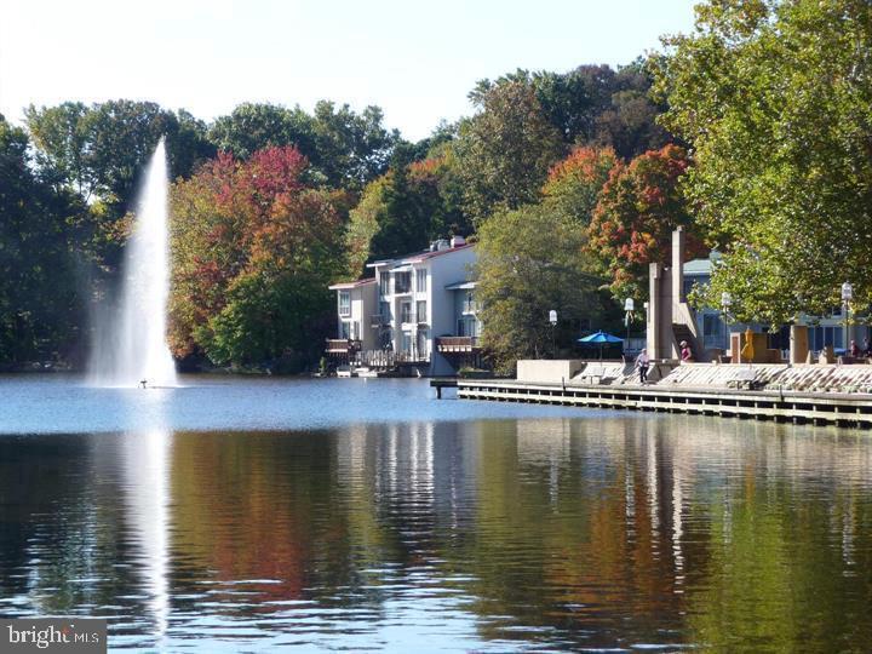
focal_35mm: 103
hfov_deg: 19.1
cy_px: 327
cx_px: 436
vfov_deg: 14.4
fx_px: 2595
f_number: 4.7
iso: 100
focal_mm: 17.5
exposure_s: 1/250
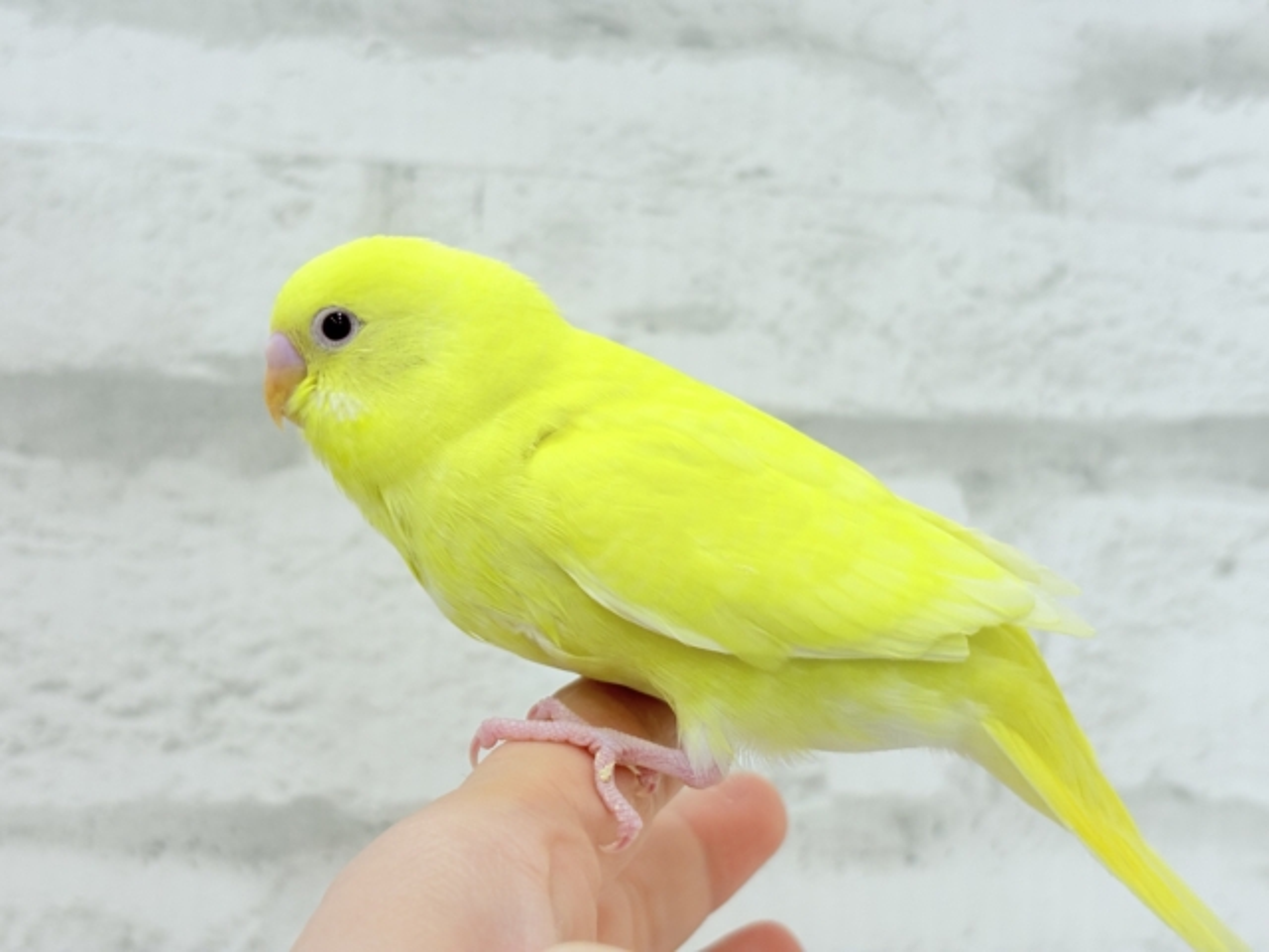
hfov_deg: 36.8
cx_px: 634
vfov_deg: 28.0
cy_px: 476
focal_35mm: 52
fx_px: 1906
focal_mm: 5.96
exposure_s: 1/50
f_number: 1.6
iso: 32
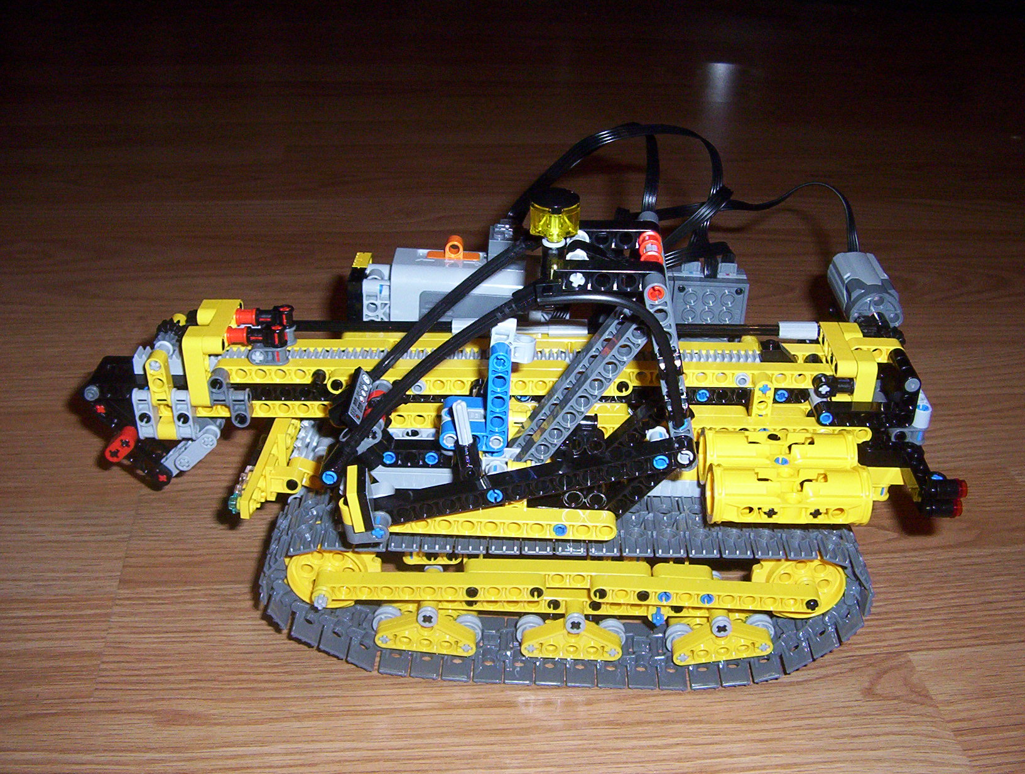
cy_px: 387
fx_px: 1158
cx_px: 512
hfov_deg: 47.8
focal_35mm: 39
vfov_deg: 37.0
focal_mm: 5.26
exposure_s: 1/60
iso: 140
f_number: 3.84
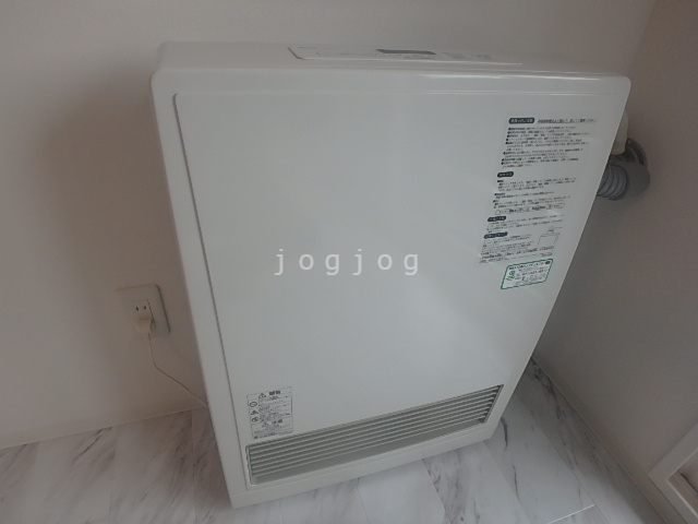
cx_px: 349
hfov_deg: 79.0
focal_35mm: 21
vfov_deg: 63.4
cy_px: 262
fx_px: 423
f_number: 3.5
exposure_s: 1/100
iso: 125
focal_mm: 3.7
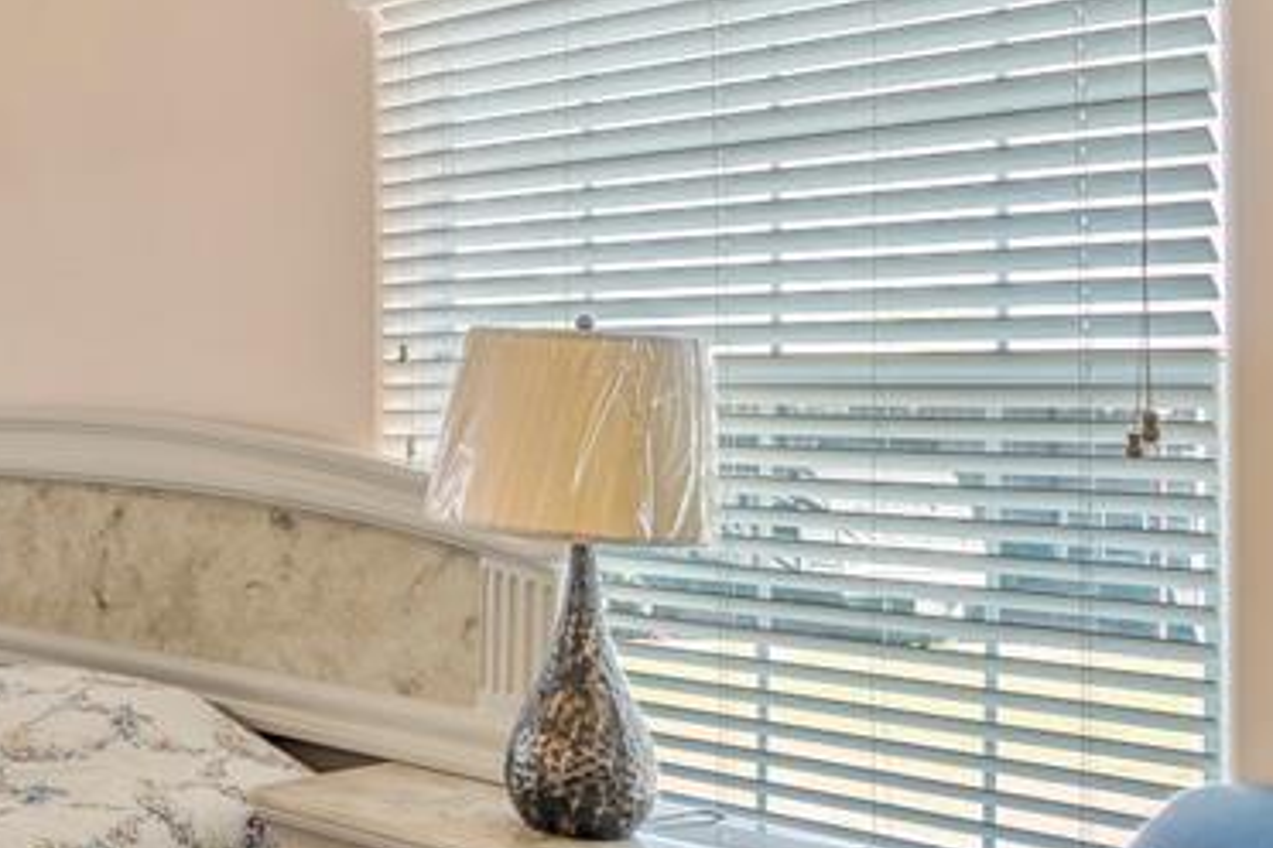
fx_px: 1556
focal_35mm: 44
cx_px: -246
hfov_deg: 35.3
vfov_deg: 30.5
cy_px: 383
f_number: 4
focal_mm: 16
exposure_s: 1/320
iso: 200
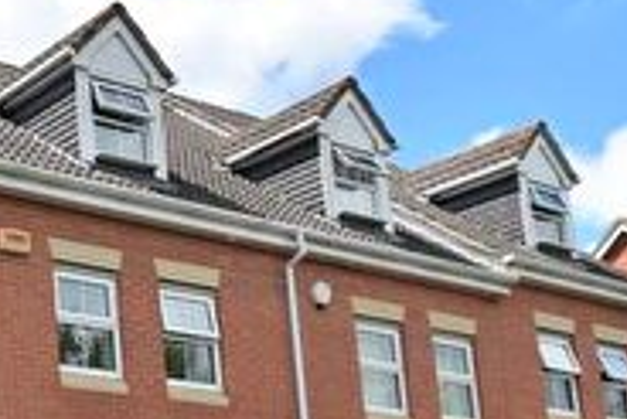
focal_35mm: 57
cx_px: -344
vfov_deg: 22.3
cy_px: 475
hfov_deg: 25.2
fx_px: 994
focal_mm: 10
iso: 100
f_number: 8
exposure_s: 1/200
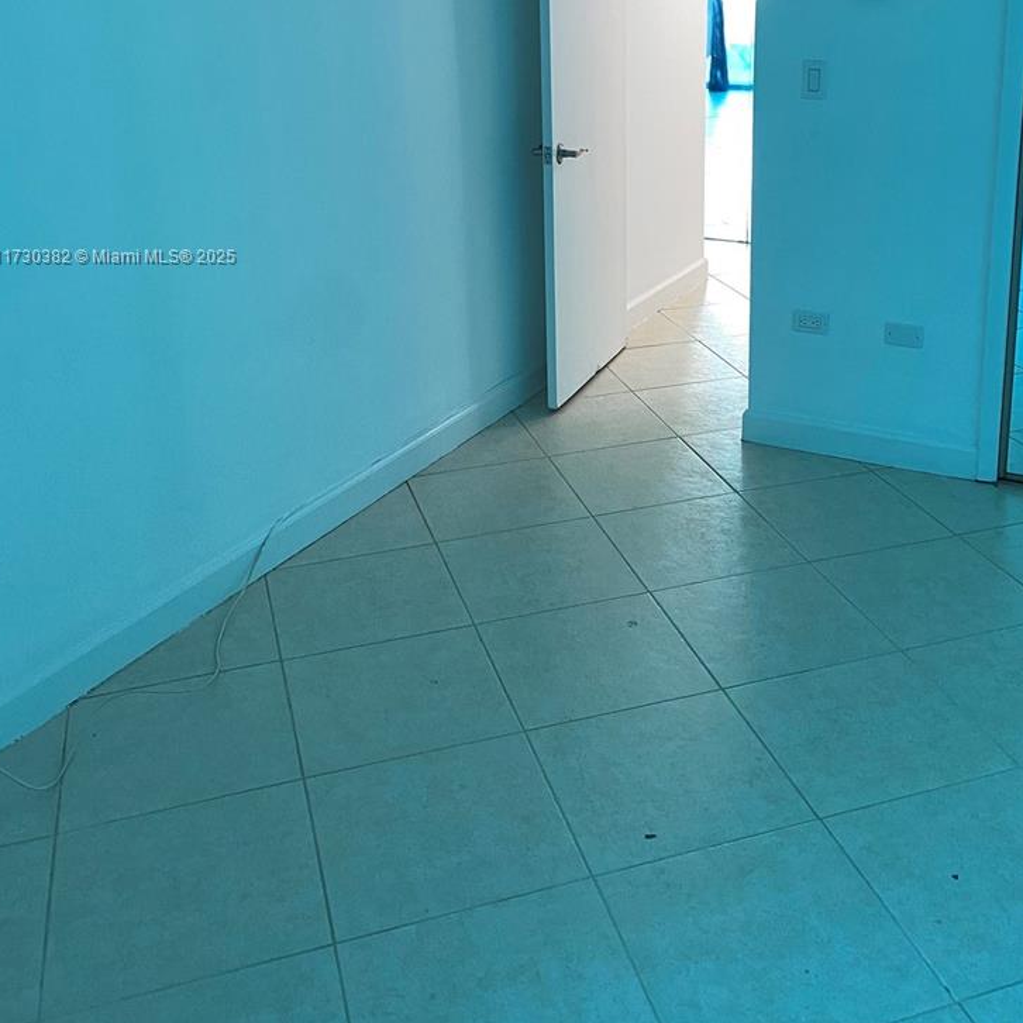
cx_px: 612
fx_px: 1271
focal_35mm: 38
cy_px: 258
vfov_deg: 42.5
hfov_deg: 43.6
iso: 100
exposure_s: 1/60
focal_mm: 4.25
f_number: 1.8
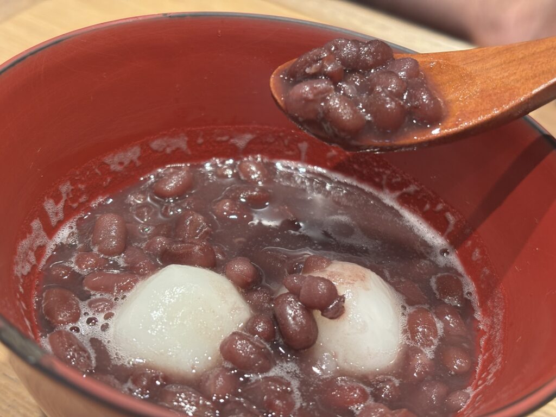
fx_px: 835
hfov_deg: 36.8
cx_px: 278
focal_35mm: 52
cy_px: 208
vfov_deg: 28.0
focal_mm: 5.96
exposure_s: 1/40
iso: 100
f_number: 1.6
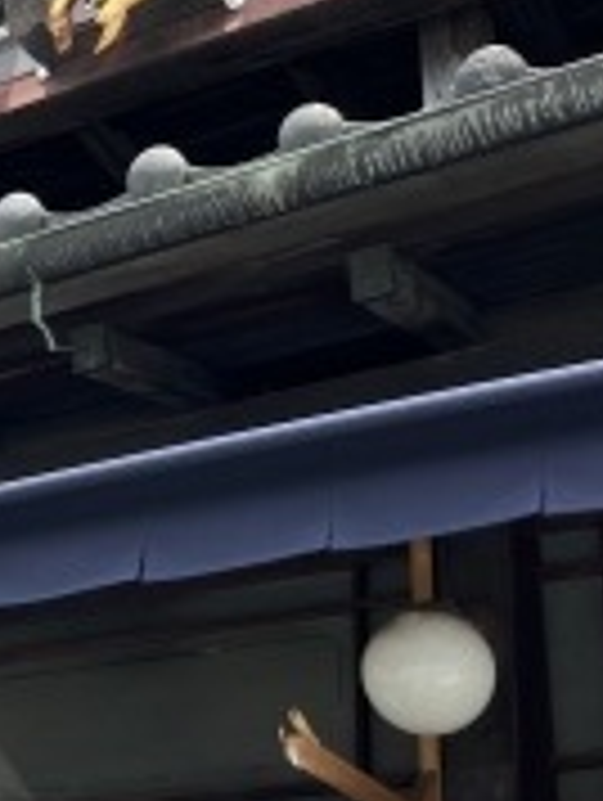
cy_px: 495
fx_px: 1691
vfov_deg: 26.6
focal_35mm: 73
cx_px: -65
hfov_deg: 19.3
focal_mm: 5.1
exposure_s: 1/1279
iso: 50
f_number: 1.6
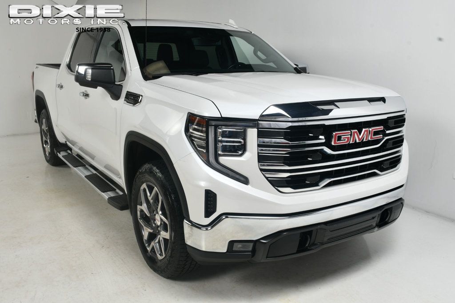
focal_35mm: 33
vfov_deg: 39.9
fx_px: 417
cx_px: 228
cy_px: 152
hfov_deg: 57.2
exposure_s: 1/160
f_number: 13
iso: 100
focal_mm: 22
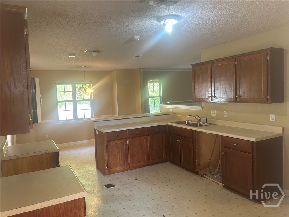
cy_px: 108
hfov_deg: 67.3
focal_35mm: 26
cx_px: 144
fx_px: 217
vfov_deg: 53.1
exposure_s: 1/60
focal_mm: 5.7
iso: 100
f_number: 1.5
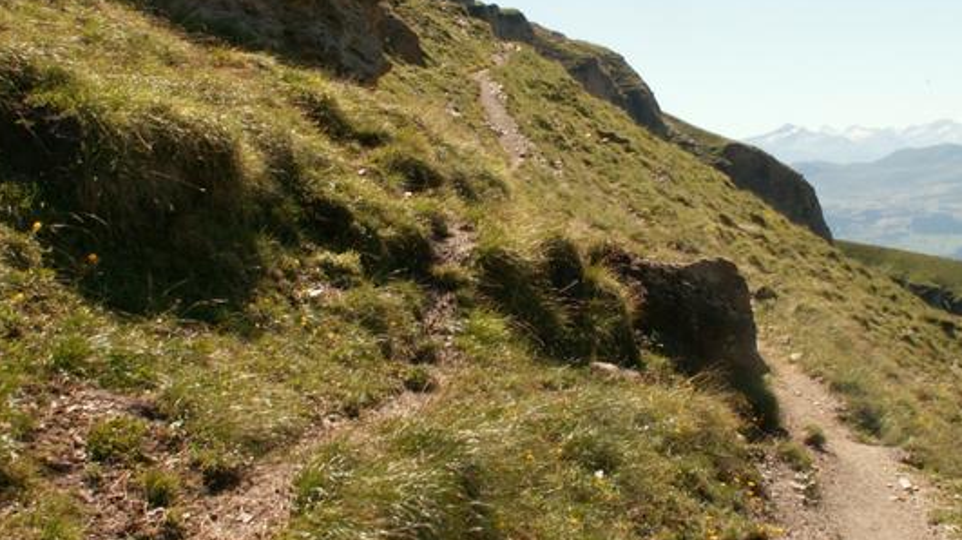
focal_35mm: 46
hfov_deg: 44.4
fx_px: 1173
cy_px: 210
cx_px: 562
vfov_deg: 25.9
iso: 50
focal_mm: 5.86
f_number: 6.3
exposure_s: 1/160
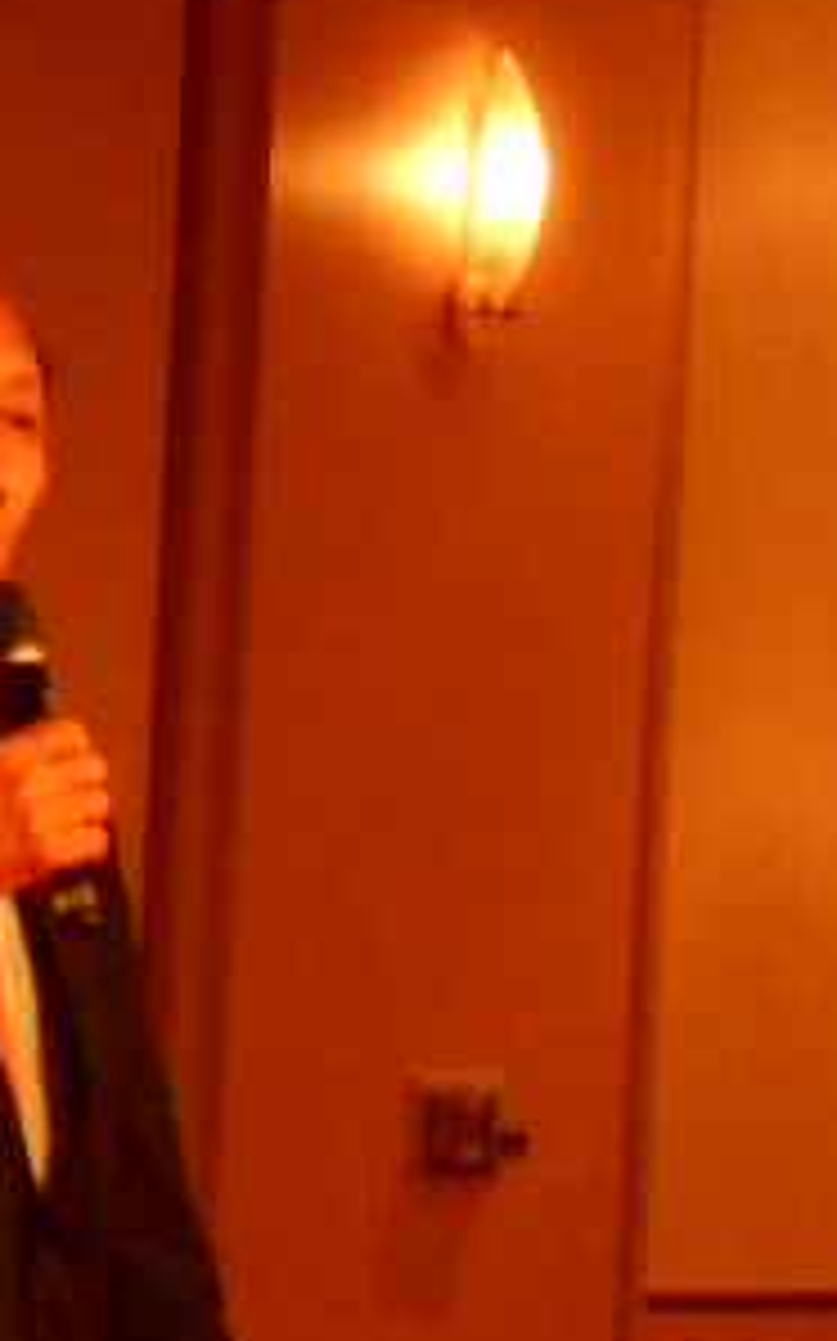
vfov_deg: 7.1
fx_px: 10814
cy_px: 796
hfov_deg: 4.4
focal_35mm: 296
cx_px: -36
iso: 1100
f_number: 6.5
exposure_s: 1/60
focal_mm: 23
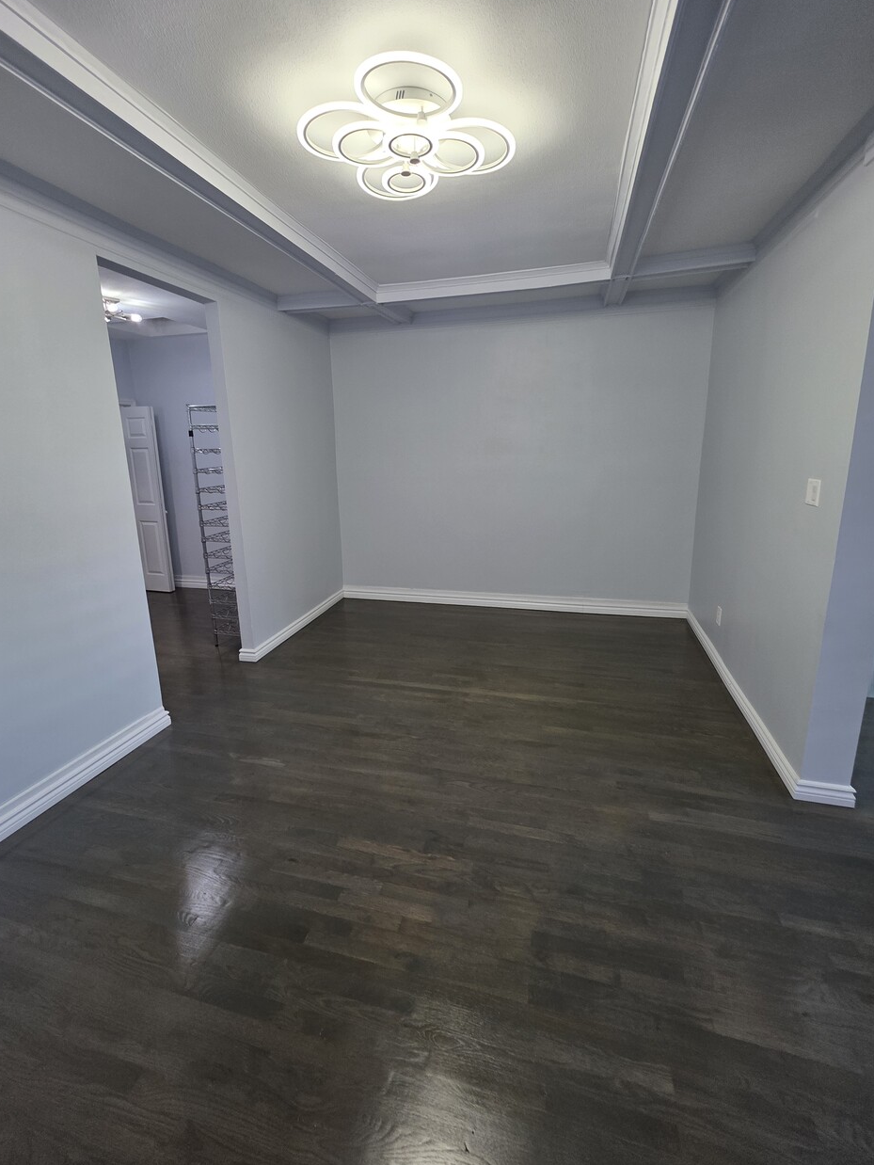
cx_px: 428
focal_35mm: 14
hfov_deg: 85.7
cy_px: 553
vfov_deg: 102.0
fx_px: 471
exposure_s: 1/52.8
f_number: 1.9
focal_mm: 2.2
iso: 80
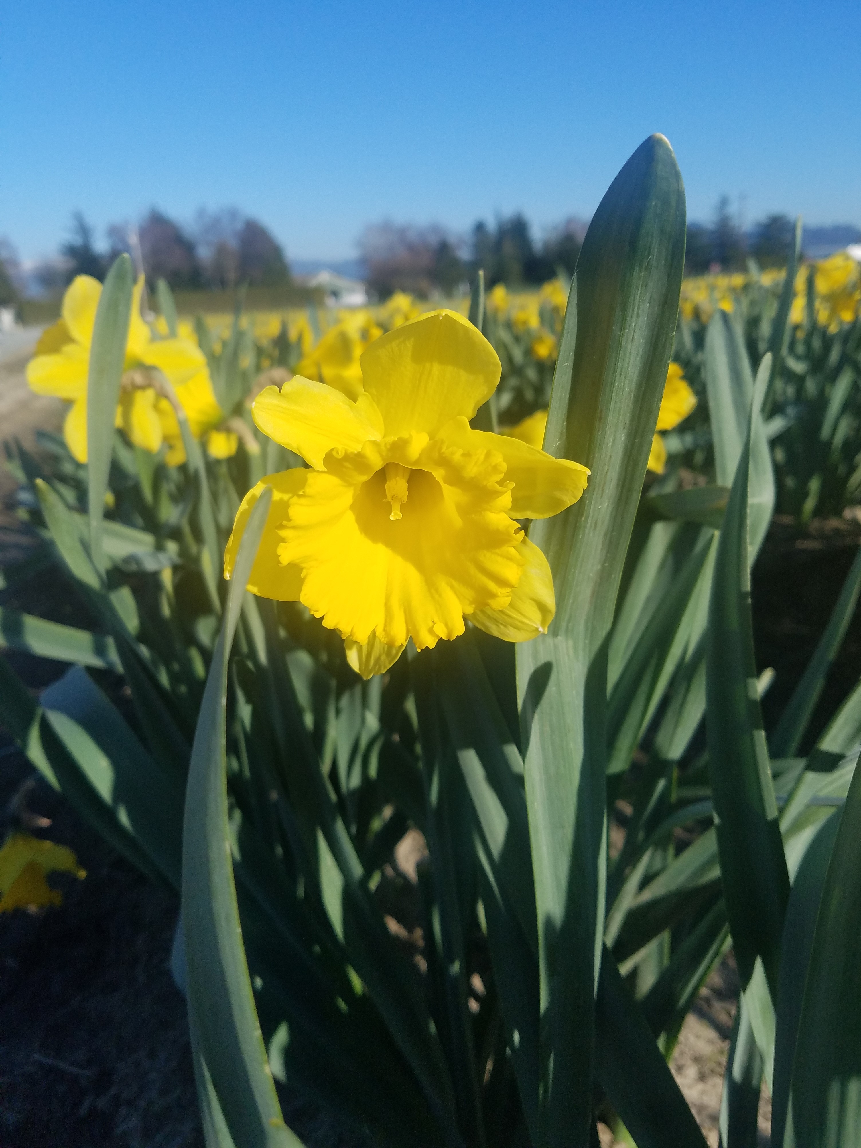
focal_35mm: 26
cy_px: 574
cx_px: 430
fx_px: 862
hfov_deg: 53.1
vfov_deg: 67.3
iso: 50
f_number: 1.7
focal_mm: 4.2
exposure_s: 1/3192
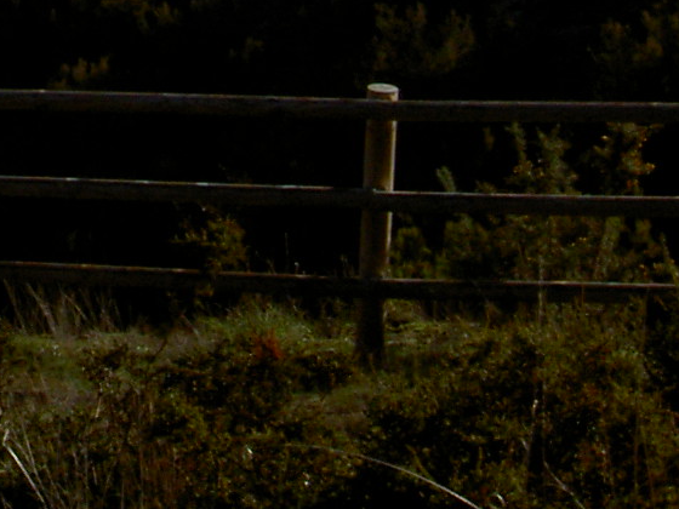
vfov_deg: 10.0
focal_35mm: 138
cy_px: -514
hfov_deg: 13.8
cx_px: -171
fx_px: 2707
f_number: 4.7
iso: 50
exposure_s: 1/1000
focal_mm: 5.6
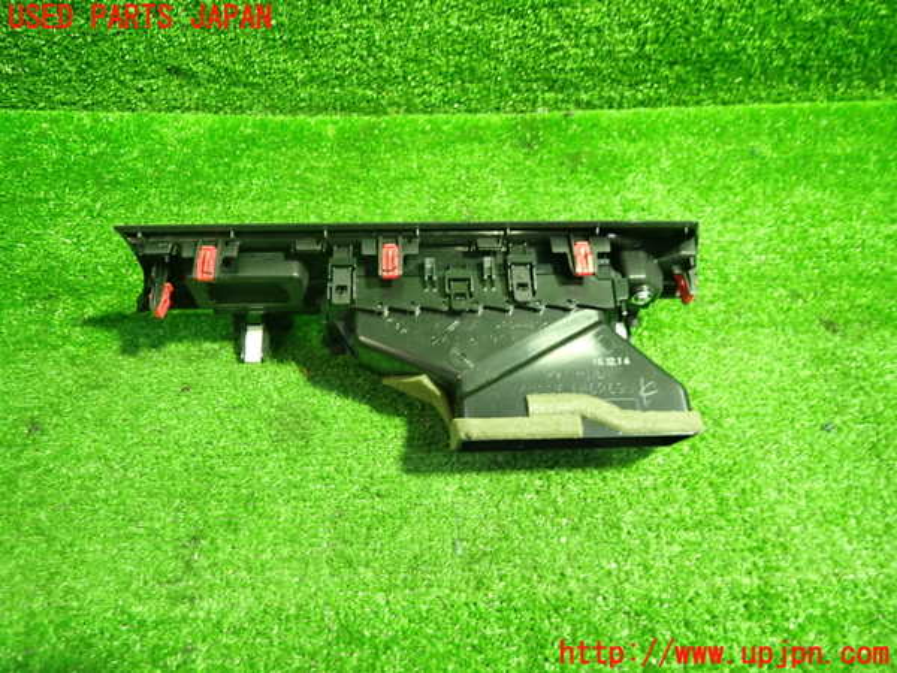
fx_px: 648
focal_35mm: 25
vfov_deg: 54.9
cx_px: 448
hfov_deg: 69.4
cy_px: 336
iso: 500
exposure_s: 1/30
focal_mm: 4.5
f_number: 2
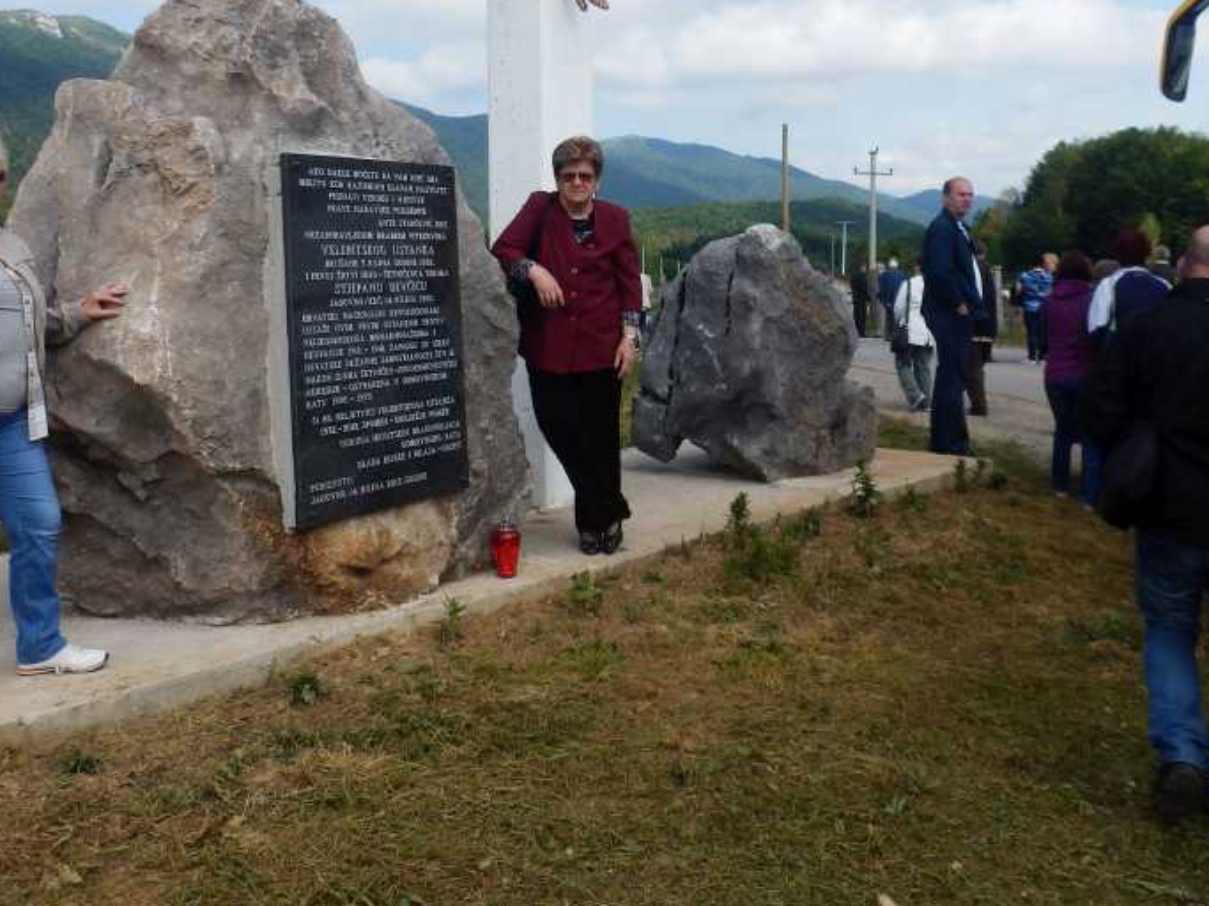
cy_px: 235
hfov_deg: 51.2
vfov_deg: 38.7
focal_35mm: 36
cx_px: 696
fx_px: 1257
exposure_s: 1/800
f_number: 3
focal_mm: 4.2
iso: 80
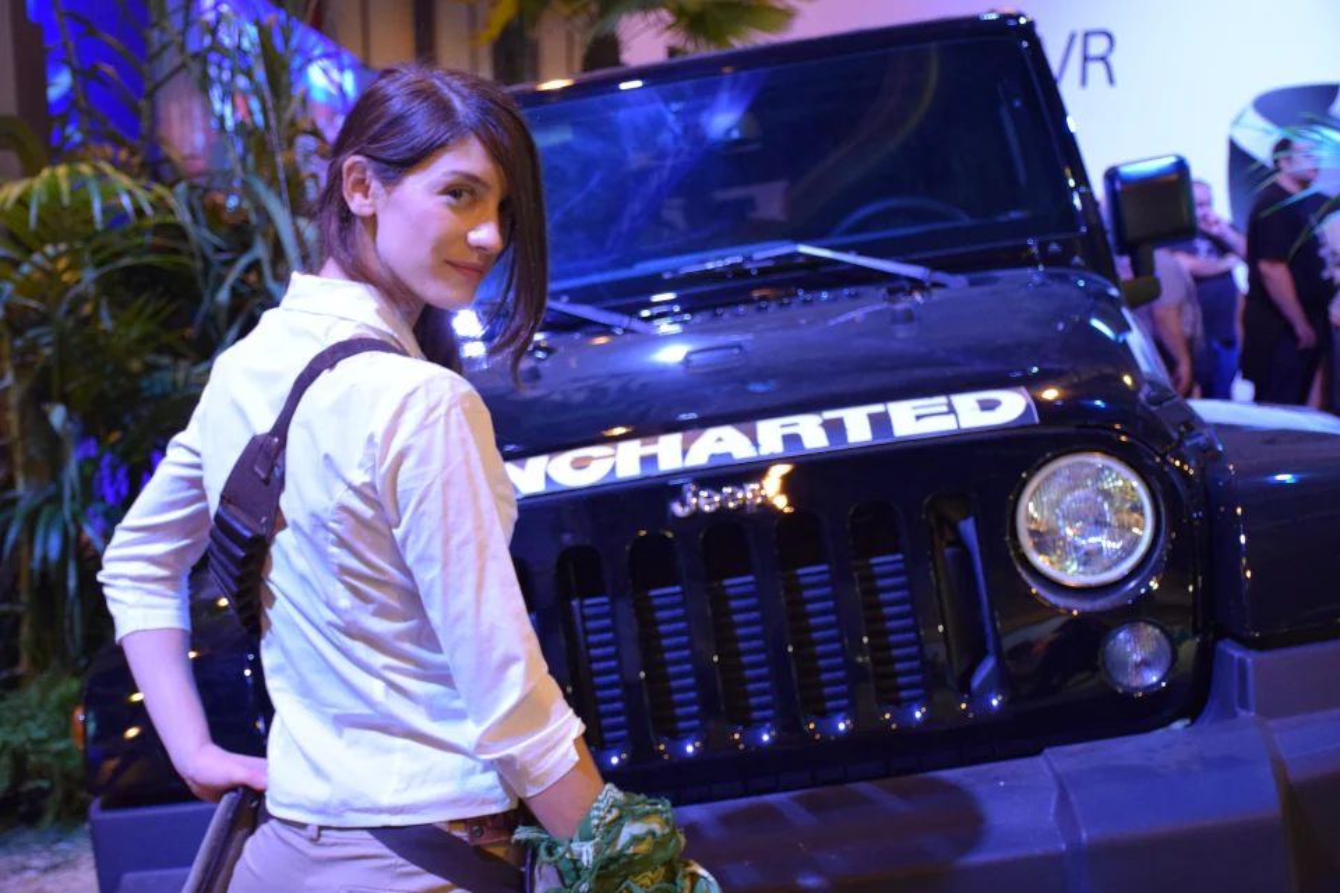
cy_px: 446
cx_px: 670
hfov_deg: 37.9
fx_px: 1954
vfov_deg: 25.8
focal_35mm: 52
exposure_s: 1/60
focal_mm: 35
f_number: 4.2
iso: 2200
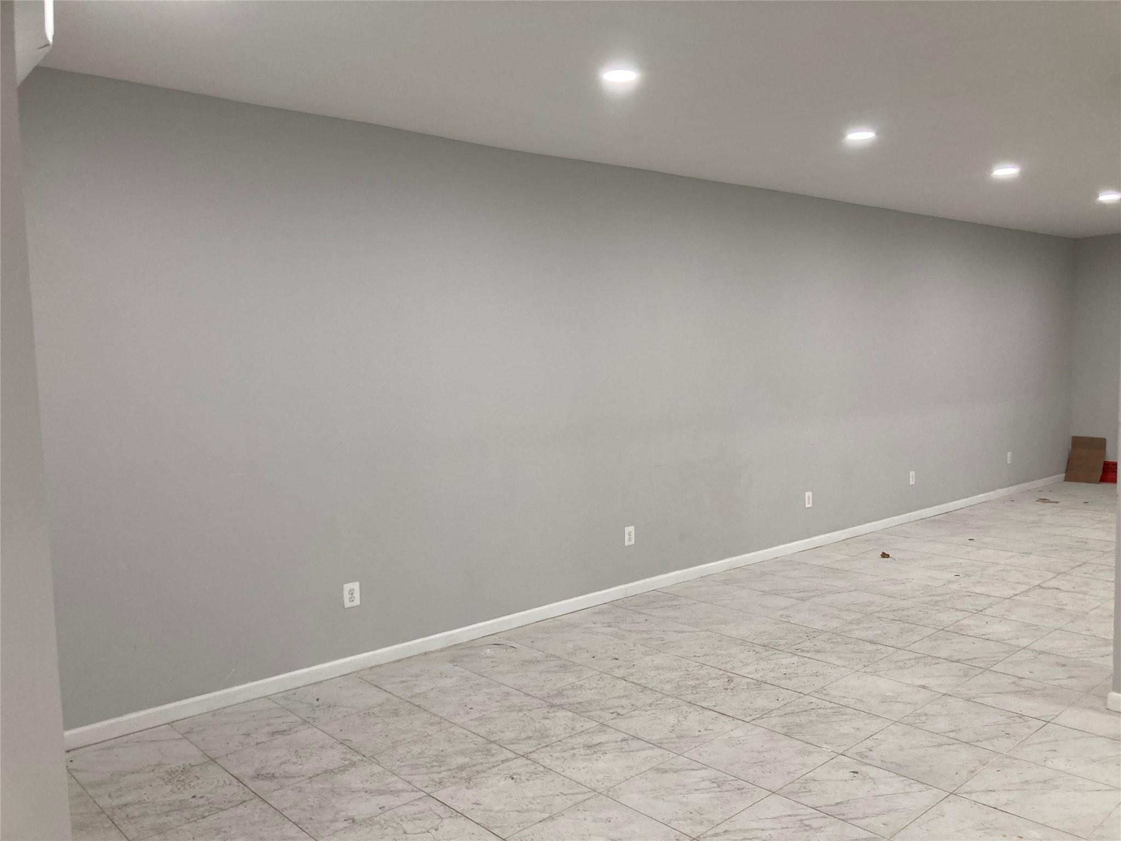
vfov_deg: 49.7
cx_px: 560
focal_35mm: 28
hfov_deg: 63.4
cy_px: 420
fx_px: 907
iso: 80
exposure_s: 1/60
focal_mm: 3.99
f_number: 1.8
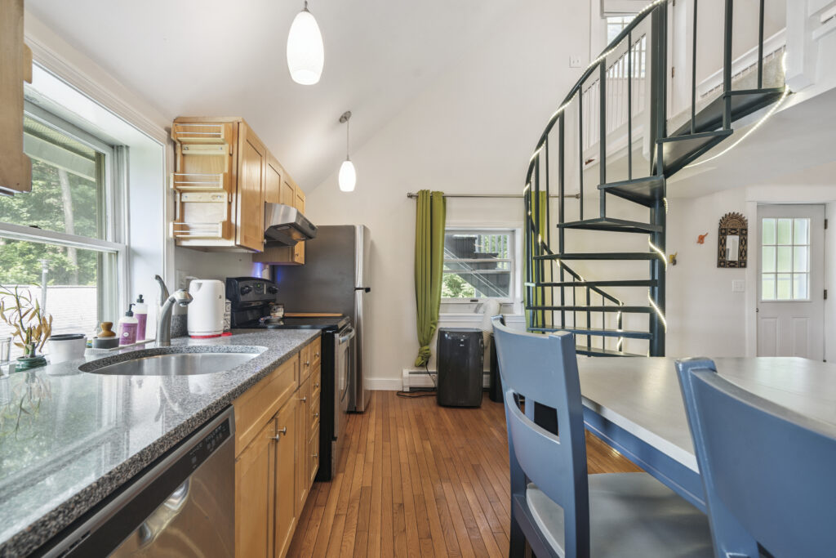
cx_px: 418
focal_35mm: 16
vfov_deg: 73.8
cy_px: 279
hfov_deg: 96.7
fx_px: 372
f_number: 8
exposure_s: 1/2.5
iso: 320
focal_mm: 16
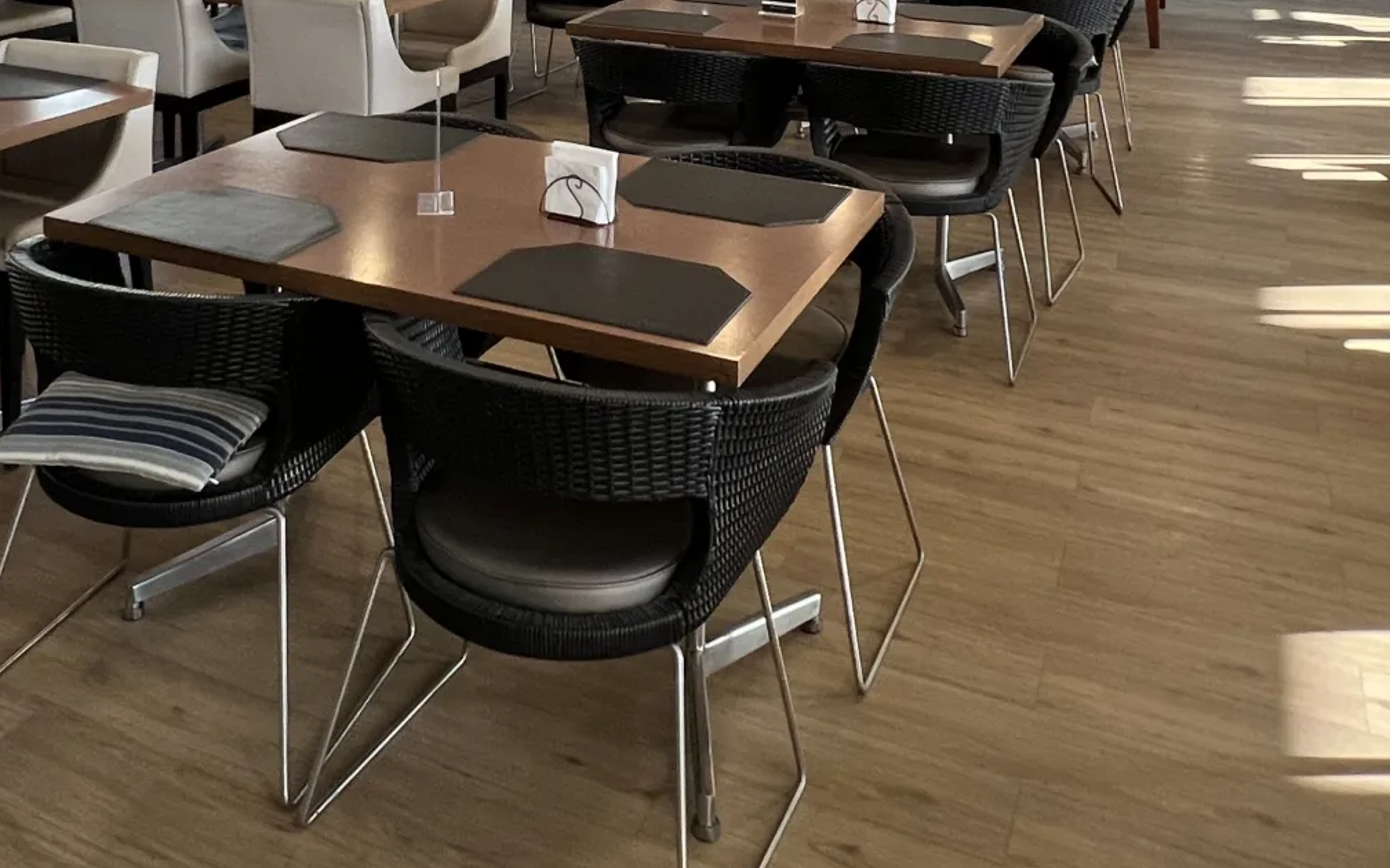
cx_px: 494
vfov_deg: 32.4
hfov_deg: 54.5
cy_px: -65
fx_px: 1326
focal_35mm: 35
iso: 160
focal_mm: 1.57
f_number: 1.8
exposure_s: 1/60
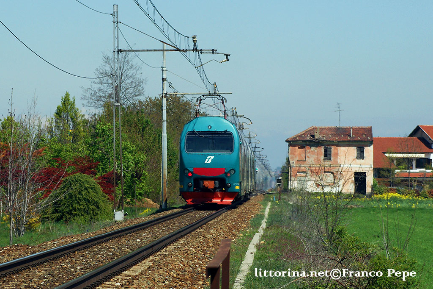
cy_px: 144
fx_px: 1533
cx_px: 216
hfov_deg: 16.1
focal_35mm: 128
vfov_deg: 10.7
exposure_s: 1/640
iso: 200
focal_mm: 85
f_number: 8
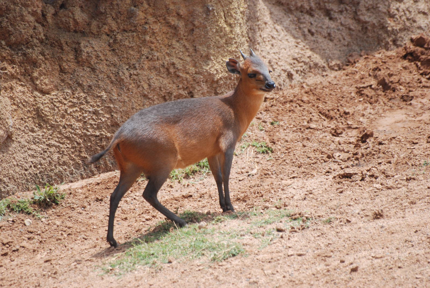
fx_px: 5381
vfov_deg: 3.1
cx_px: 215
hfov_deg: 4.6
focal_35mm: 450
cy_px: 144
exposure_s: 1/500
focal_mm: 300
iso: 280
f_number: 5.6
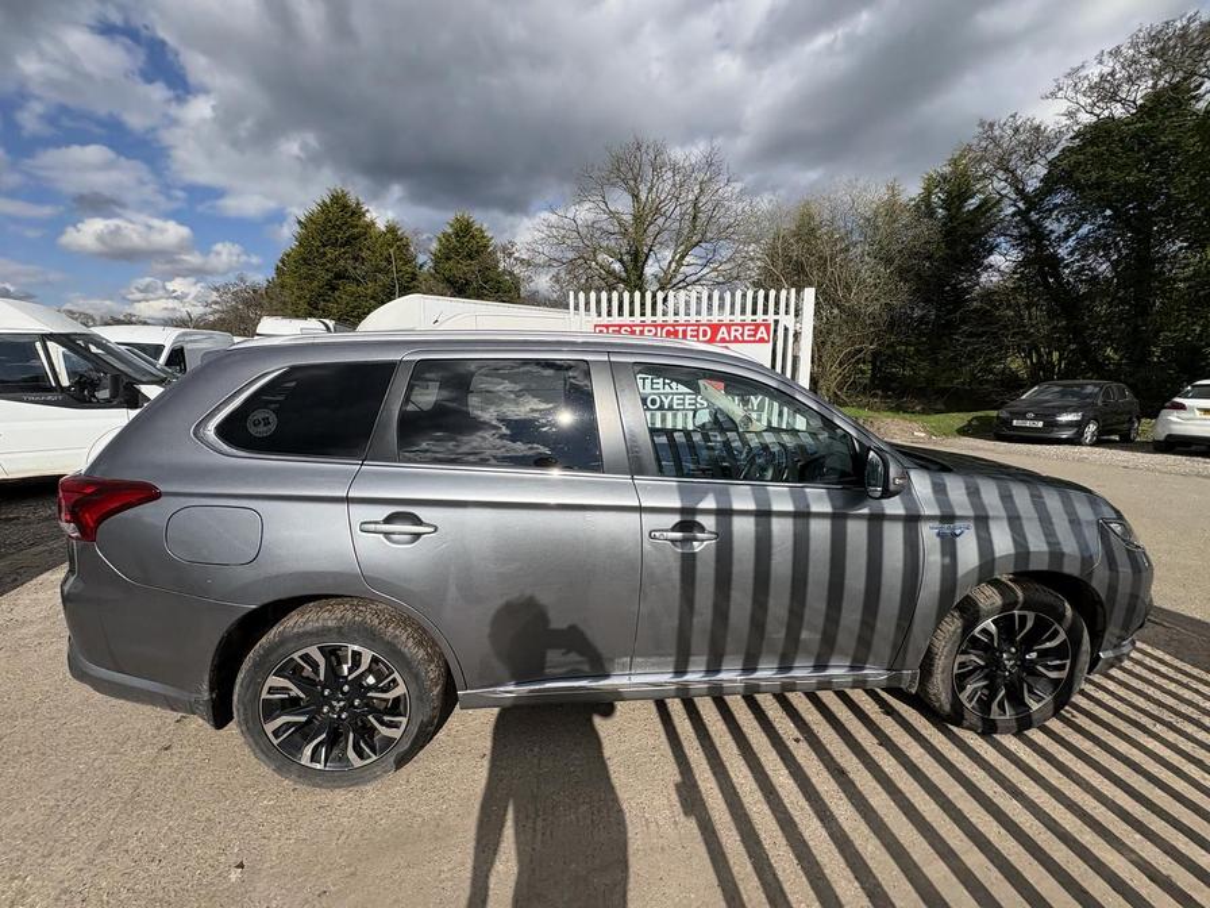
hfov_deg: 102.1
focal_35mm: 14
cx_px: 605
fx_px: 489
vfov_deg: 85.7
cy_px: 454
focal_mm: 2.22
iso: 50
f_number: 2.2
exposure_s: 1/3390
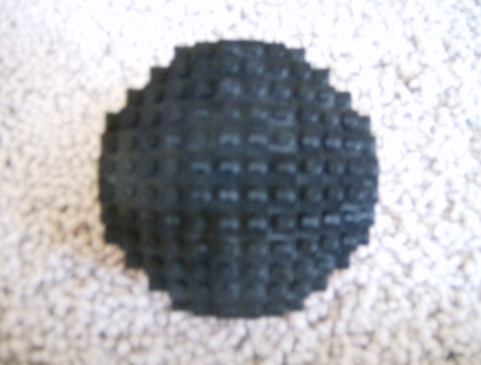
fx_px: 503
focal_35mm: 36
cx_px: 240
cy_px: 182
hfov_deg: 51.1
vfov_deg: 40.0
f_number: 2.8
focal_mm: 6
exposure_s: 1/1.74
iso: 200
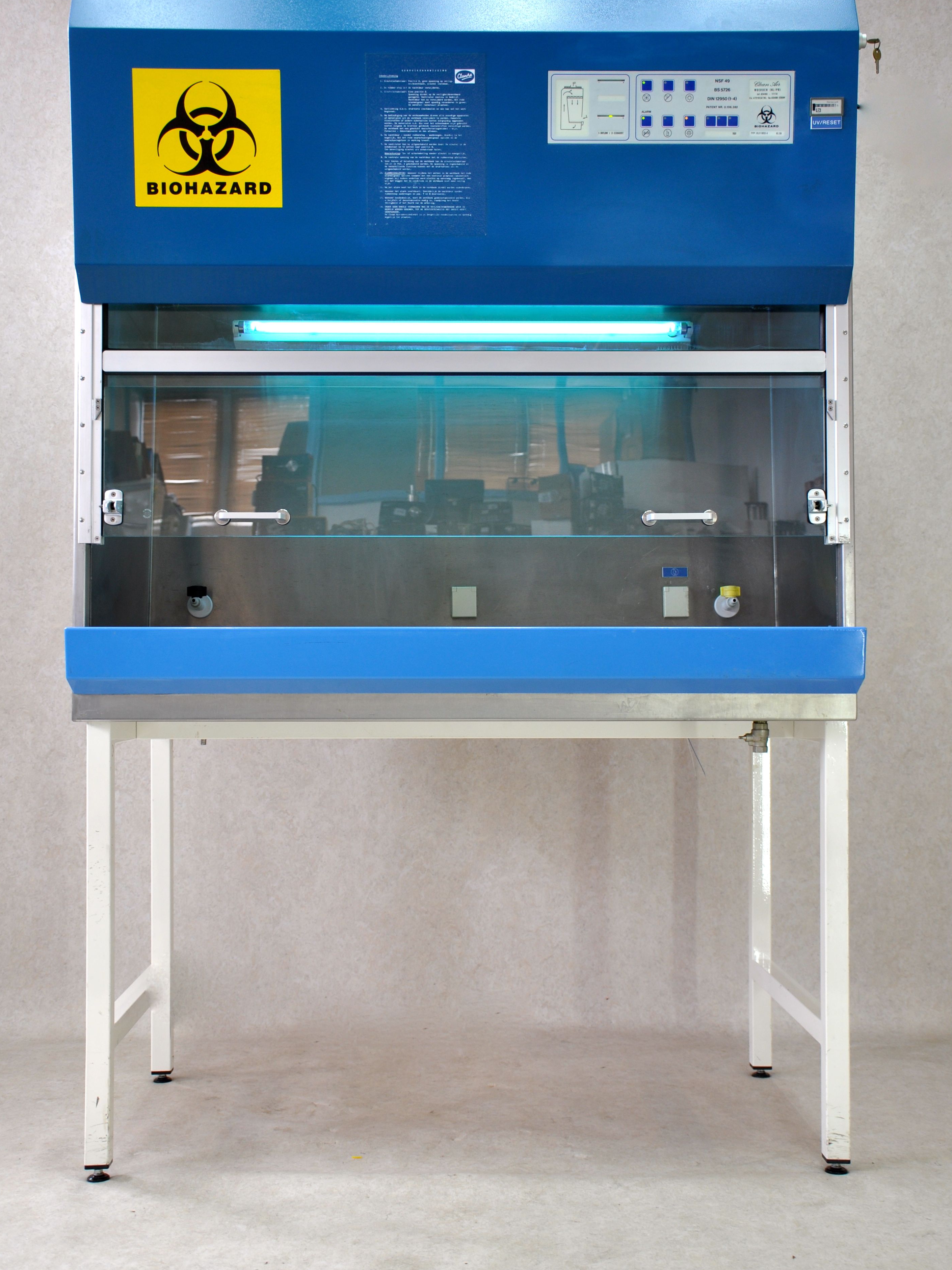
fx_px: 1687
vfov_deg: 41.2
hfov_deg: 31.5
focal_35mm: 46
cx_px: 472
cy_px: 595
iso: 200
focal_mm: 28
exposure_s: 1/20
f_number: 5
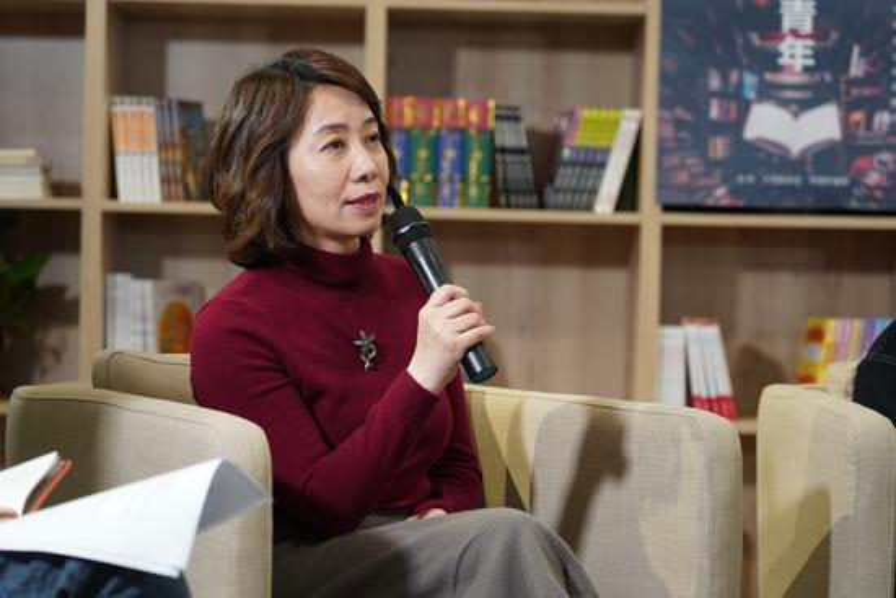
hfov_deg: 19.5
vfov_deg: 13.0
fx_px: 2614
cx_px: 448
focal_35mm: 105
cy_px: 299
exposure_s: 1/125
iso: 2500
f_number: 4
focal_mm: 105
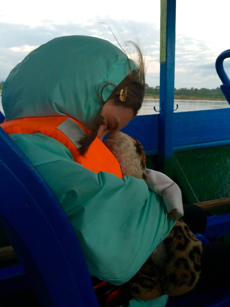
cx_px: 115
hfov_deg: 48.2
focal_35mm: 29
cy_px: 154
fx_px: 257
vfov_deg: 61.7
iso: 40
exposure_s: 1/15
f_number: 2.2
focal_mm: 4.15
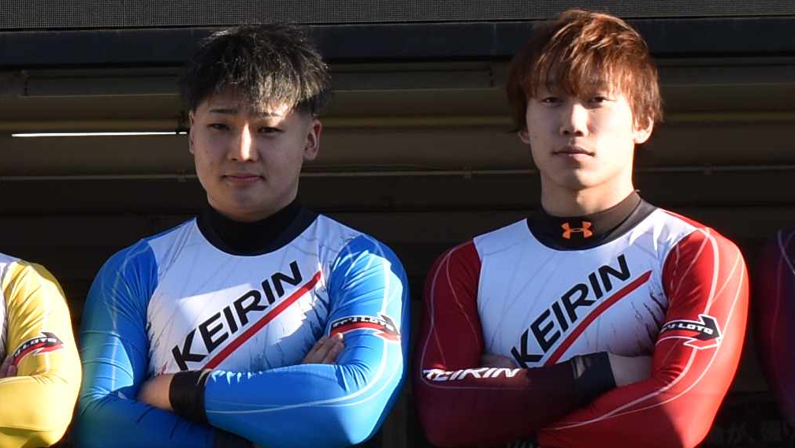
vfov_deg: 5.1
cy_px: 299
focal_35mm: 238
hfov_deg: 9.0
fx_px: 5018
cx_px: -20
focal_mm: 34
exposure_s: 1/250
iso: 200
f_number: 8
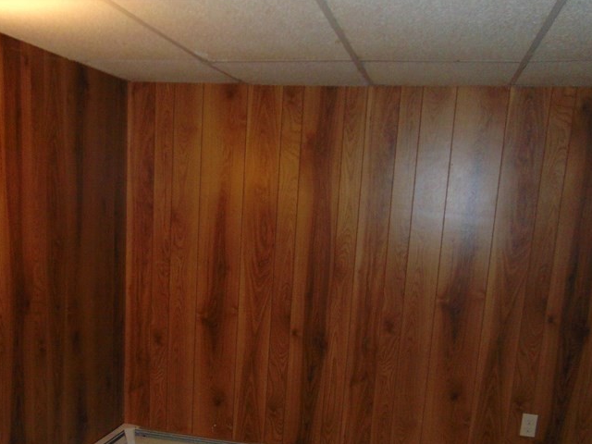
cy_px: 352
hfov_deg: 46.7
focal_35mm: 40
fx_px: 684
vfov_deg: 34.9
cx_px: 261
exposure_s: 1/30
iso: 200
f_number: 3
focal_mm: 4.5
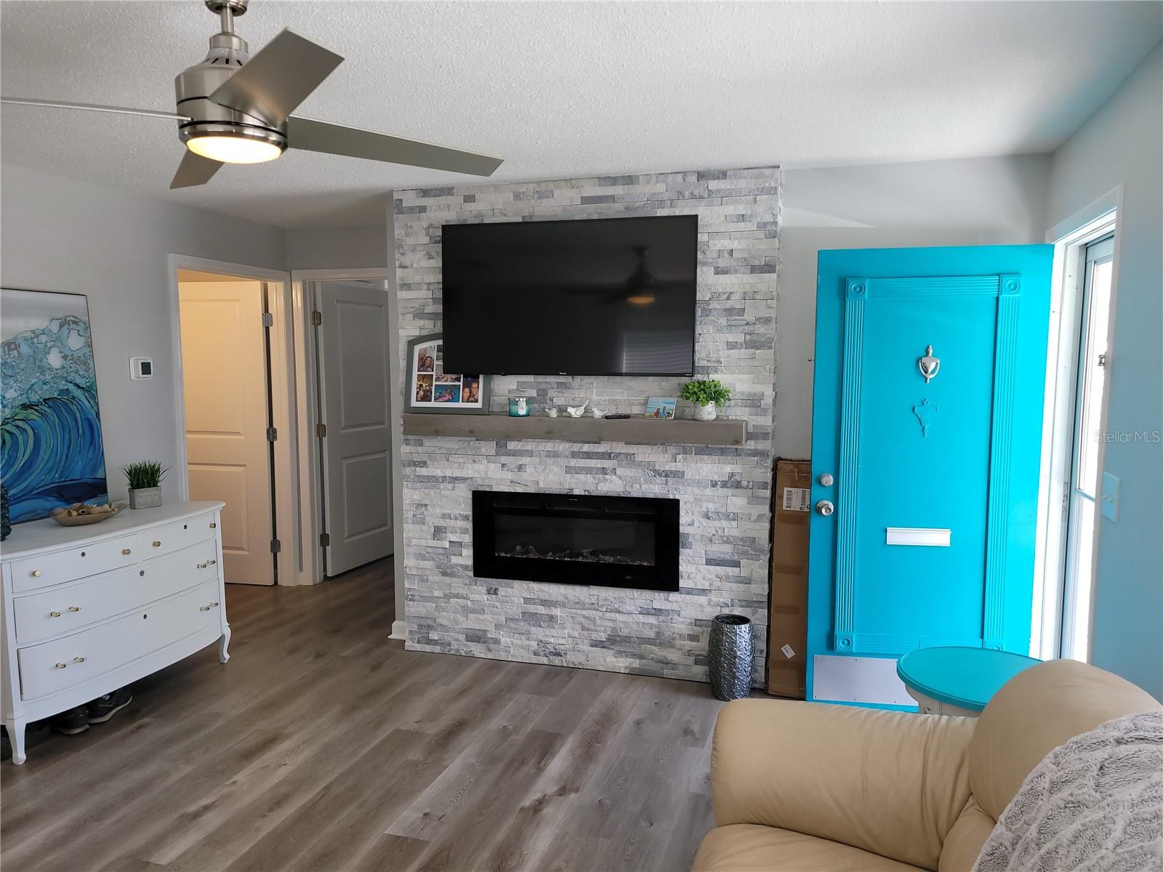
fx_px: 874
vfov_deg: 53.1
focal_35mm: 26
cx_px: 582
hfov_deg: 67.3
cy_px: 436
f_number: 1.8
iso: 50
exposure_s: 1/120
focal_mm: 5.4
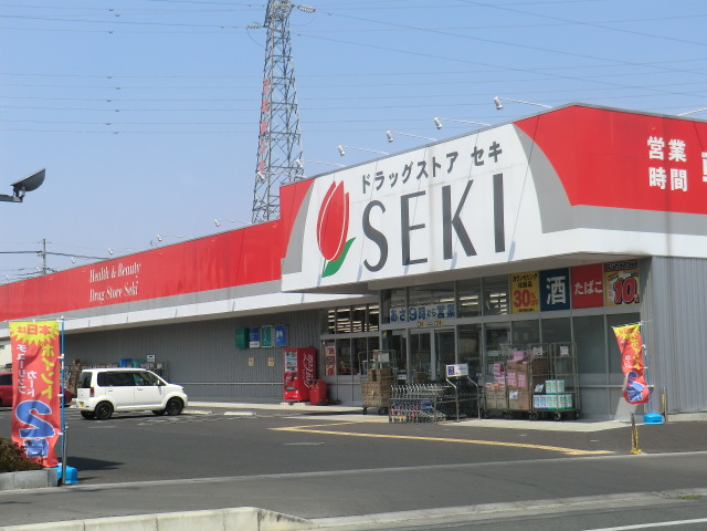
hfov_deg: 34.9
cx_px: 354
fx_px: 1123
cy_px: 266
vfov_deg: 26.6
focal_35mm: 55
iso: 80
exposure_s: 1/1000
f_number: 4.2
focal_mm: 9.8
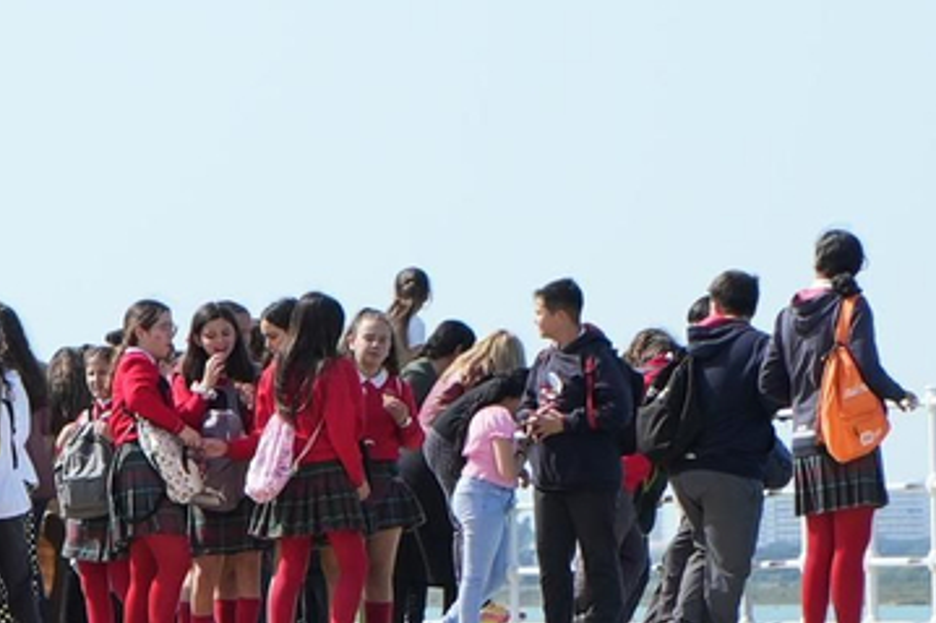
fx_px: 18087
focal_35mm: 696
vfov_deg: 2.0
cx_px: -250
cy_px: 399
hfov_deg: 3.0
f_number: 7.1
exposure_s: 1/250
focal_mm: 104
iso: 100
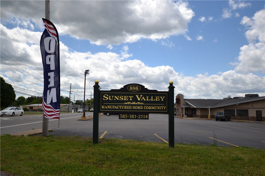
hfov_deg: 61.9
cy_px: 88
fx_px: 221
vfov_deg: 43.6
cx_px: 132
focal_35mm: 30
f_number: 3.5
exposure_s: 1/4000
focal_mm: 20
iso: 400
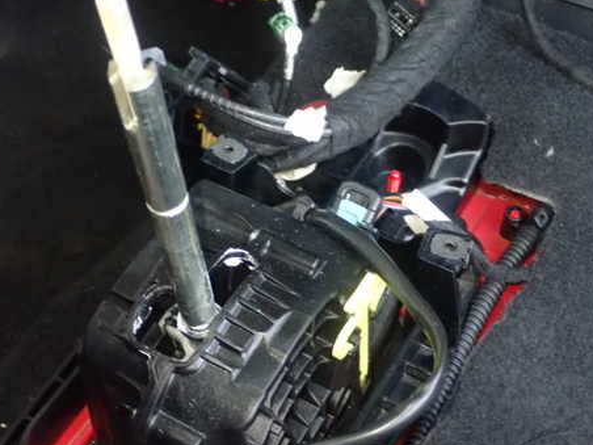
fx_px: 1045
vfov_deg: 24.0
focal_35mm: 61
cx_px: 268
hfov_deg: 31.7
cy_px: 242
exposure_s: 1/13
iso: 1600
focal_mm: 8.41
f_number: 3.1
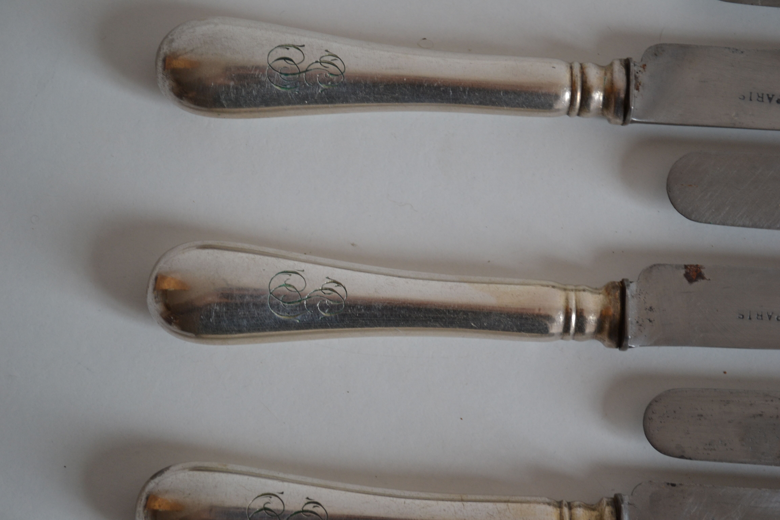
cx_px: 390
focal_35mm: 82
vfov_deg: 16.6
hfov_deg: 24.6
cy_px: 260
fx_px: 1787
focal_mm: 55
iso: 400
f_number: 5.6
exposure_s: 1/25
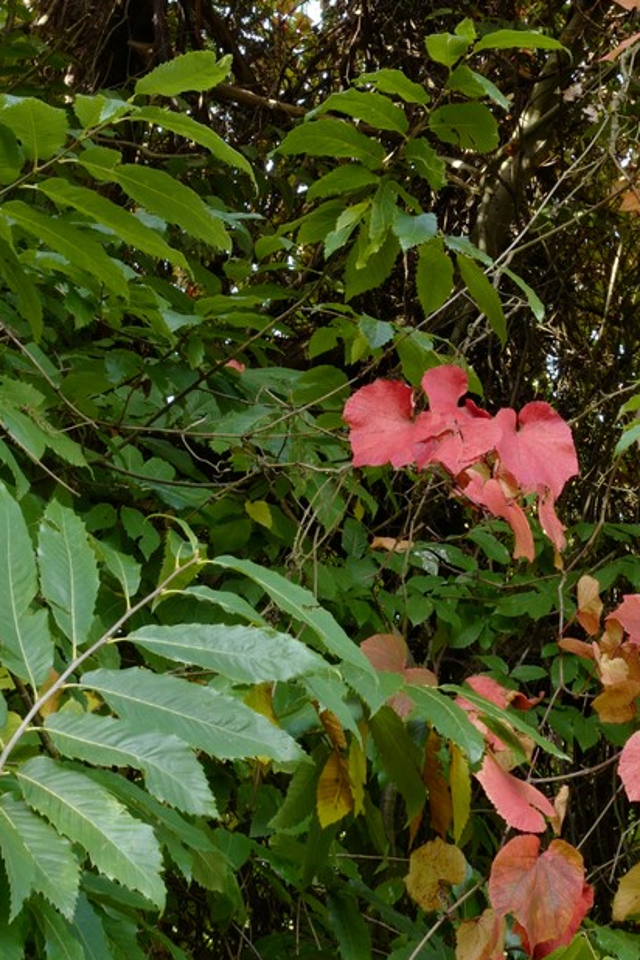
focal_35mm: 68
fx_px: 1813
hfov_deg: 19.5
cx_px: 617
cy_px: 166
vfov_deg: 28.9
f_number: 16
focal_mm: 28
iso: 800
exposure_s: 1/25
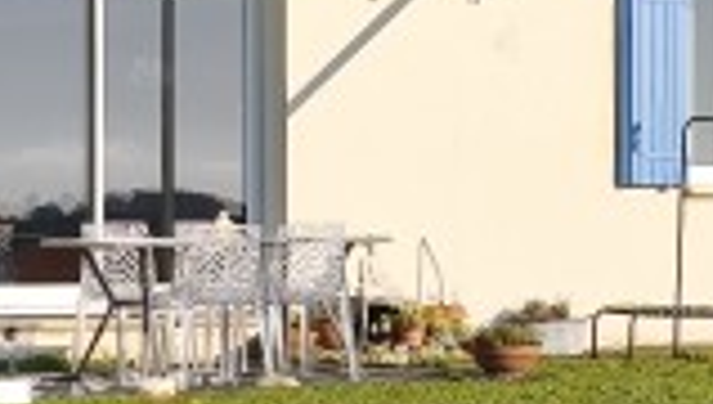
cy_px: 364
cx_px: 345
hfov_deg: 13.3
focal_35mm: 161
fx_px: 3048
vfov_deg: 7.6
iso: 50
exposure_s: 1/3348
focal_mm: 6.45
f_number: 1.62
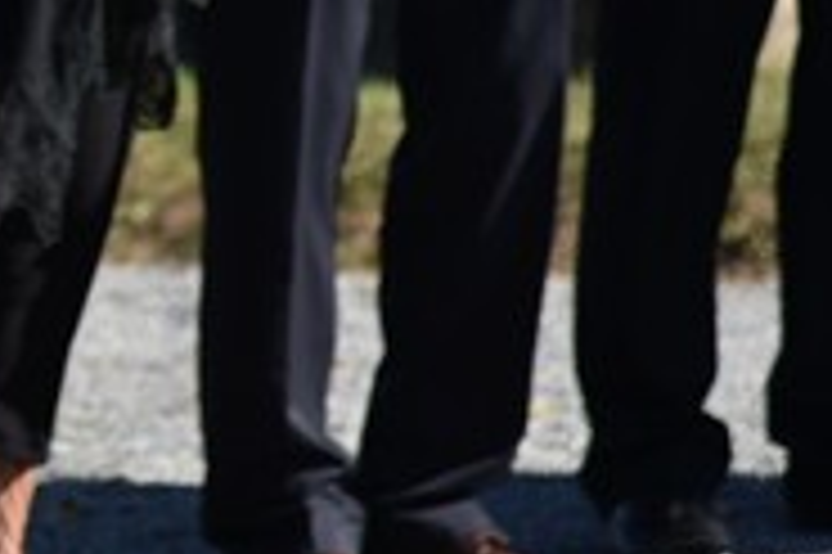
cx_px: -598
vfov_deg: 2.6
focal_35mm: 532
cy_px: -430
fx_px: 12284
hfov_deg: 3.9
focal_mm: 120
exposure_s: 1/2500
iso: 320
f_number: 4
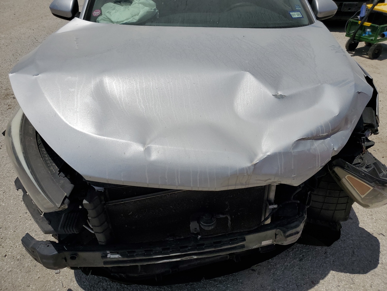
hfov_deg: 67.3
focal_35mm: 26
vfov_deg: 53.1
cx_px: 194
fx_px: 291
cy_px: 146
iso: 51
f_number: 1.5
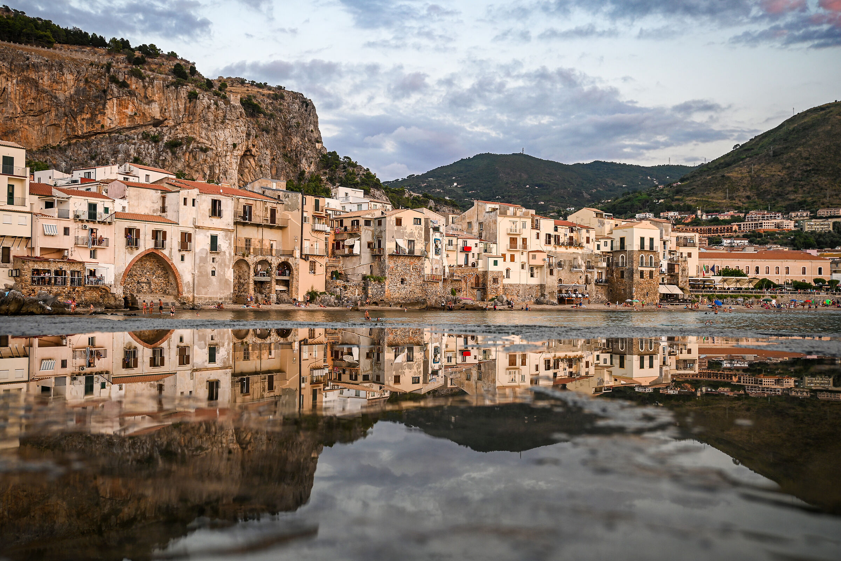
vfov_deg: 39.1
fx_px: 788
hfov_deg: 56.1
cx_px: 420
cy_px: 280
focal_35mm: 34
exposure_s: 1/20
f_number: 5
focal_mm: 22.5
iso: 100
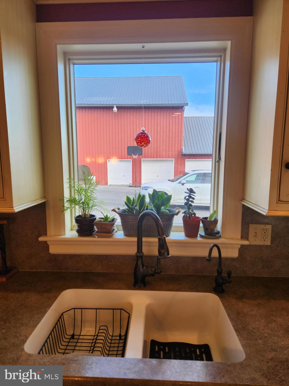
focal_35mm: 23
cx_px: 144
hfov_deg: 58.9
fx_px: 256
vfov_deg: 73.9
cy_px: 193
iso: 40
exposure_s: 1/120
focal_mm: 5.4
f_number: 1.8
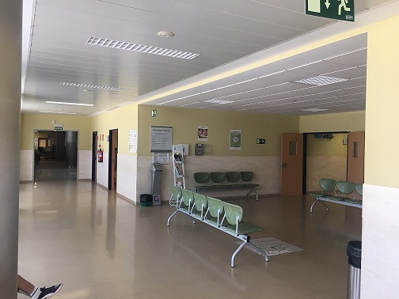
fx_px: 334
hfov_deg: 61.7
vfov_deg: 48.2
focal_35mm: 29
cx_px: 200
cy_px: 150
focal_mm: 4.15
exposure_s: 1/33
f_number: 2.2
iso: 25
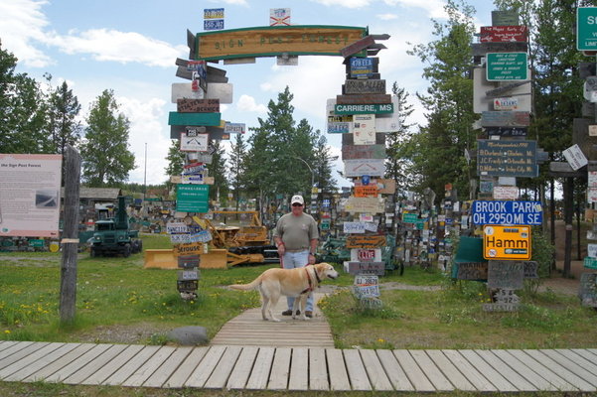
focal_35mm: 33
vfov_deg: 39.9
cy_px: 198
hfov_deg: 57.2
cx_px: 298
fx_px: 547
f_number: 10
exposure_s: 1/320
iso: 200
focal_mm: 22
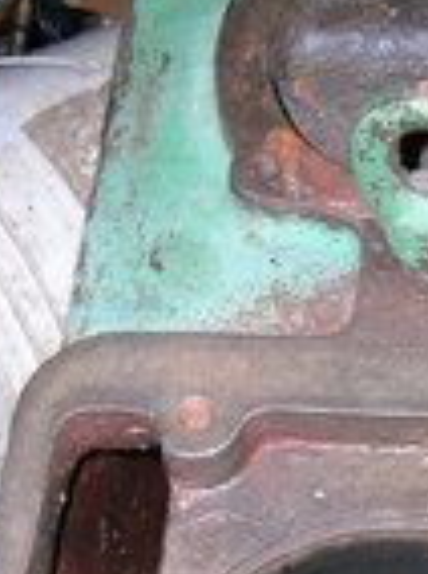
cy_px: 562
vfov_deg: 19.9
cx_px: 349
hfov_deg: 15.2
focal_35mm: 96
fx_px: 1587
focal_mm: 5.7
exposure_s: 1/60.1
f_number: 2.9
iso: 50
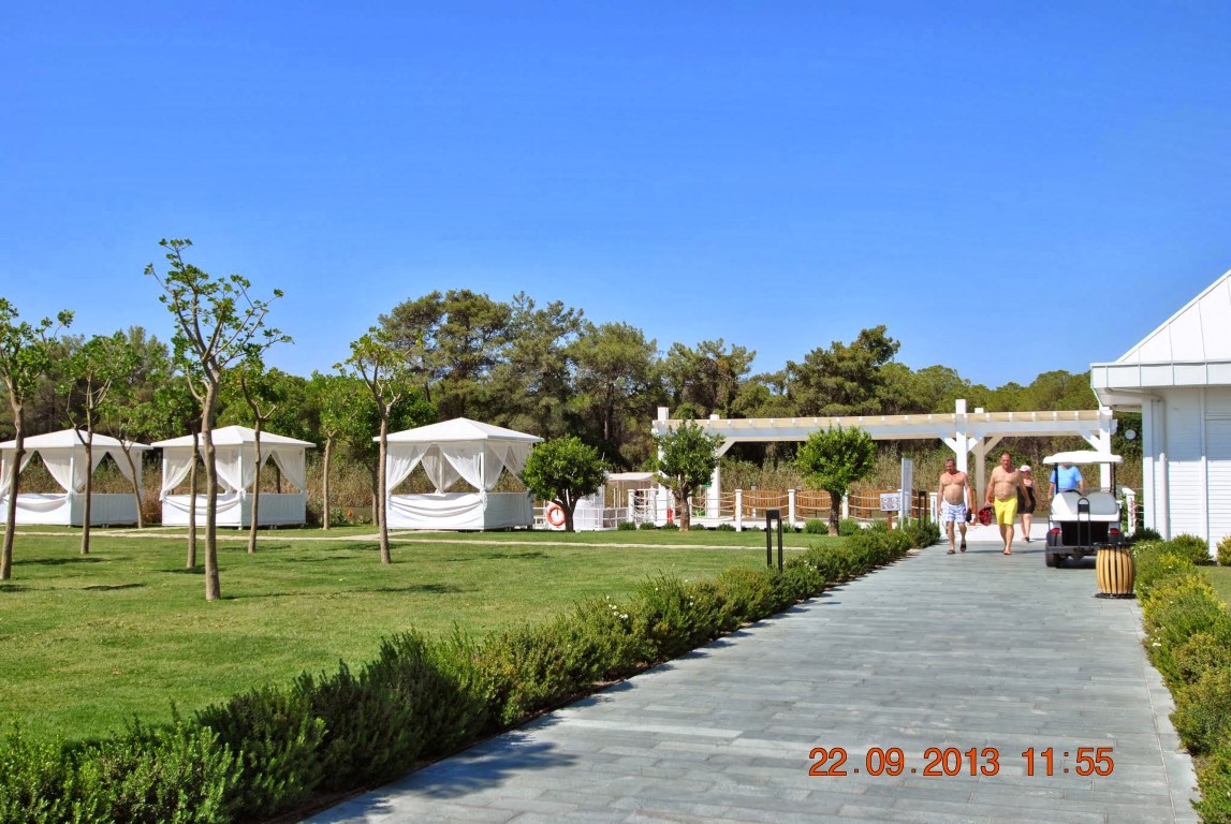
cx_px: 616
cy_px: 412
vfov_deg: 37.0
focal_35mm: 36
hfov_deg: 53.1
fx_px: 1233
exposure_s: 1/250
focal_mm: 24
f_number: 8
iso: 100
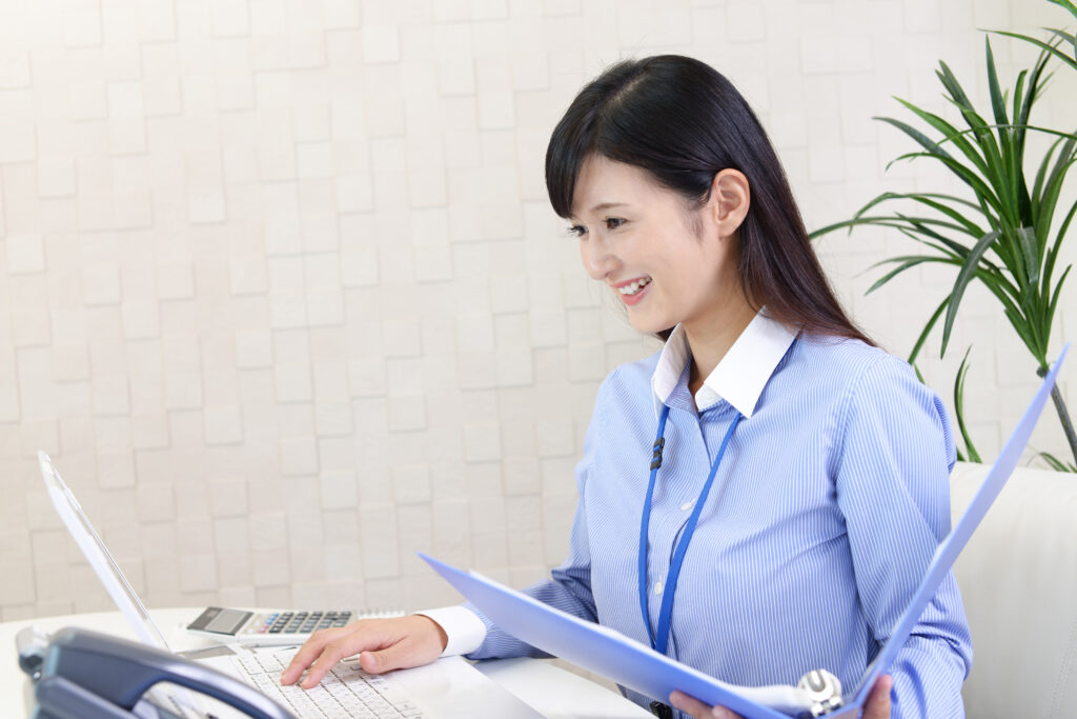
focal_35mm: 50
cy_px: 360
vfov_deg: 27.0
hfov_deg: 39.6
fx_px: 1496
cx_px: 538
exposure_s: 1/50
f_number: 5
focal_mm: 50
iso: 100
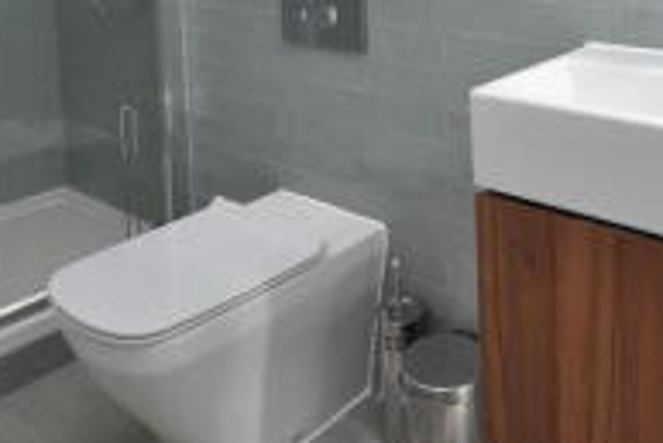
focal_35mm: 37
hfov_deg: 50.4
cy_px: -88
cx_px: 467
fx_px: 682
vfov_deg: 30.6
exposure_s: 1/125
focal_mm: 10
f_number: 5.6
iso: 360
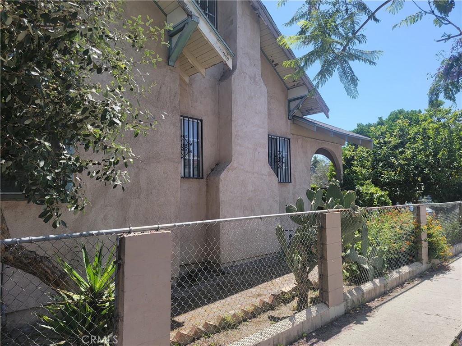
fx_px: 320
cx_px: 231
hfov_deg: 71.6
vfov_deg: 56.8
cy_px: 173
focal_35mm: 24
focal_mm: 6.7
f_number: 1.8
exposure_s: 1/476
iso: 16
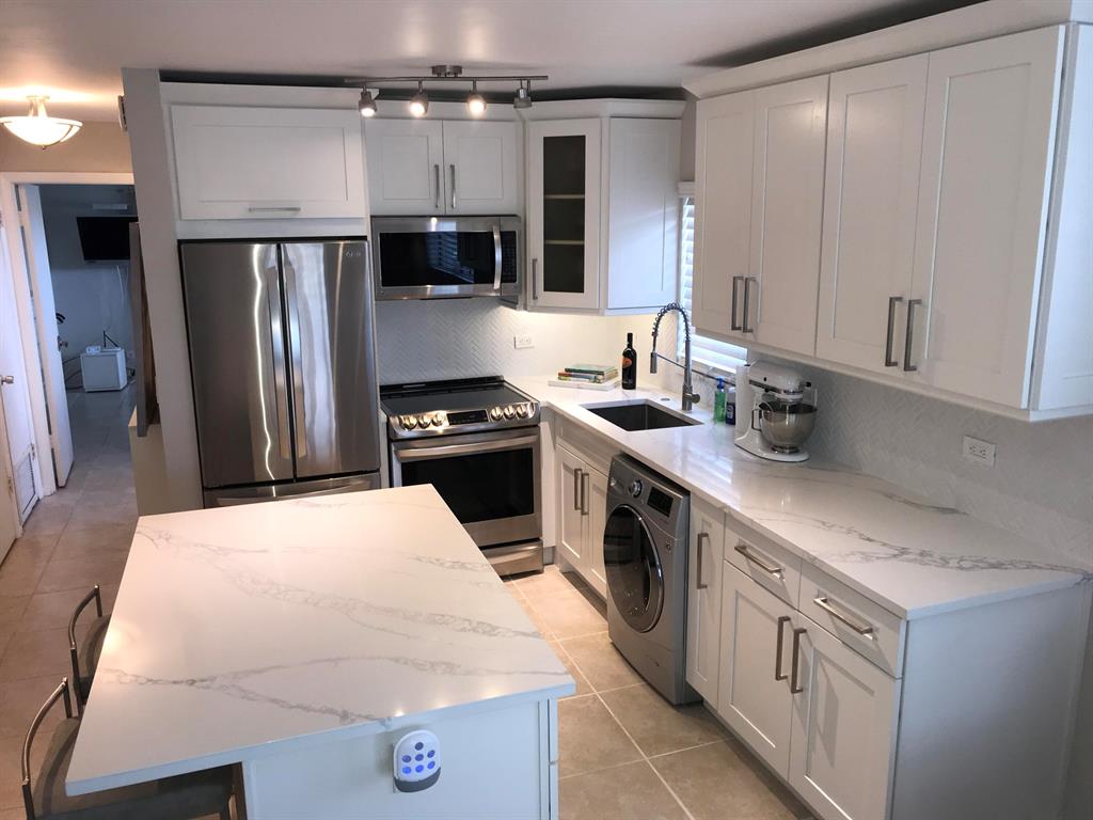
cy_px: 410
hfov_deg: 63.4
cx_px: 546
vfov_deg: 49.7
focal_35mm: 28
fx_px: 884
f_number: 1.8
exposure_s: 1/37
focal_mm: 3.99
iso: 20
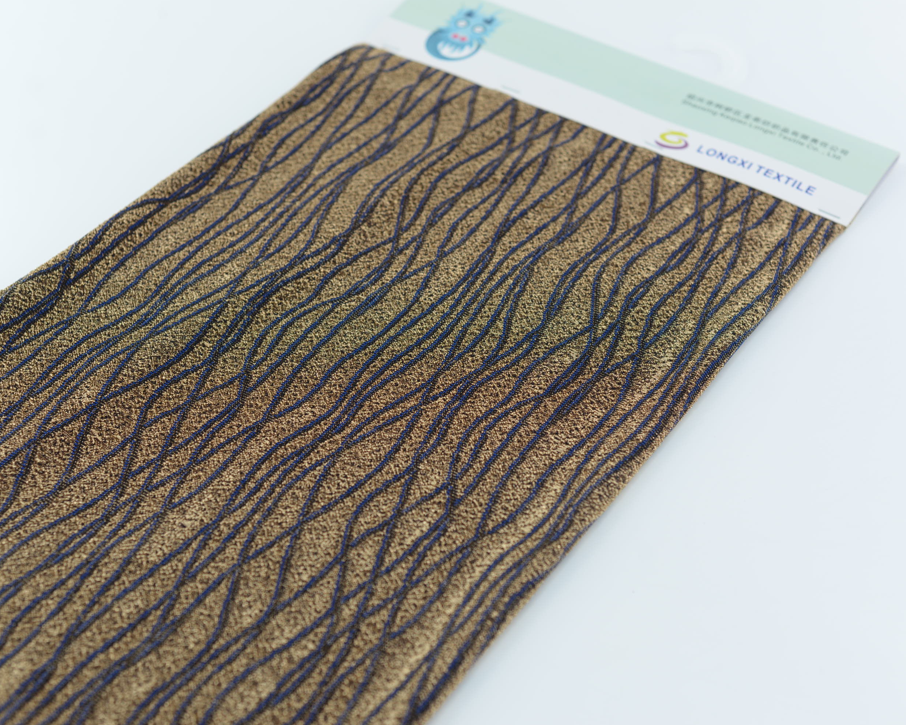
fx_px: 1529
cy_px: 366
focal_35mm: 57
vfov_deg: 26.7
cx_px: 442
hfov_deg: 33.0
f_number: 4
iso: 100
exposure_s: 1/100
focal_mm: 50
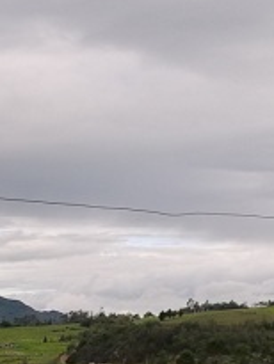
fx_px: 1476
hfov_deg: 10.5
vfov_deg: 13.8
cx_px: 260
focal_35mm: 140
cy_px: 384
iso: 64
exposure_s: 1/320
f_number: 3.1
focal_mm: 6.3
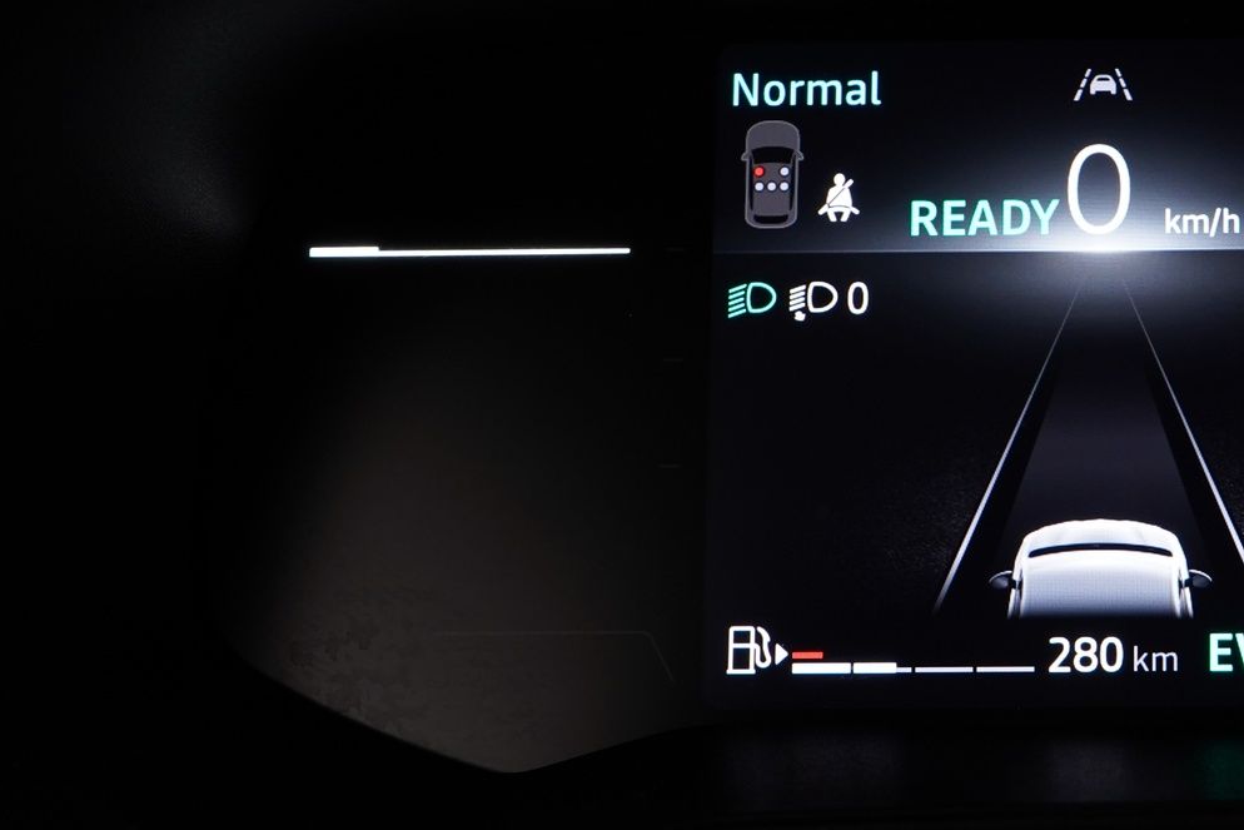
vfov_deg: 15.5
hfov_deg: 22.2
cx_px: 1247
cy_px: 241
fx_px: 3041
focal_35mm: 88
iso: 800
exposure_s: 1/15
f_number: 6.3
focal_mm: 35
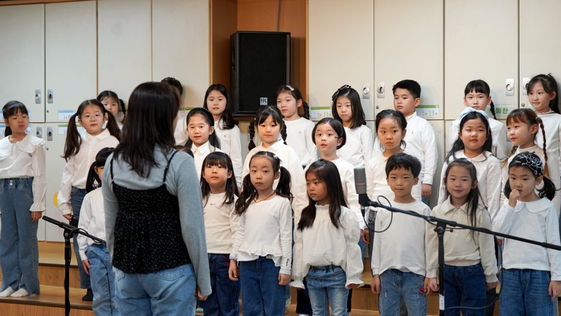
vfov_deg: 16.3
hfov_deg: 28.6
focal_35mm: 74
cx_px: 279
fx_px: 1101
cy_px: 169
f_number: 4
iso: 1250
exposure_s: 1/160
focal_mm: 70
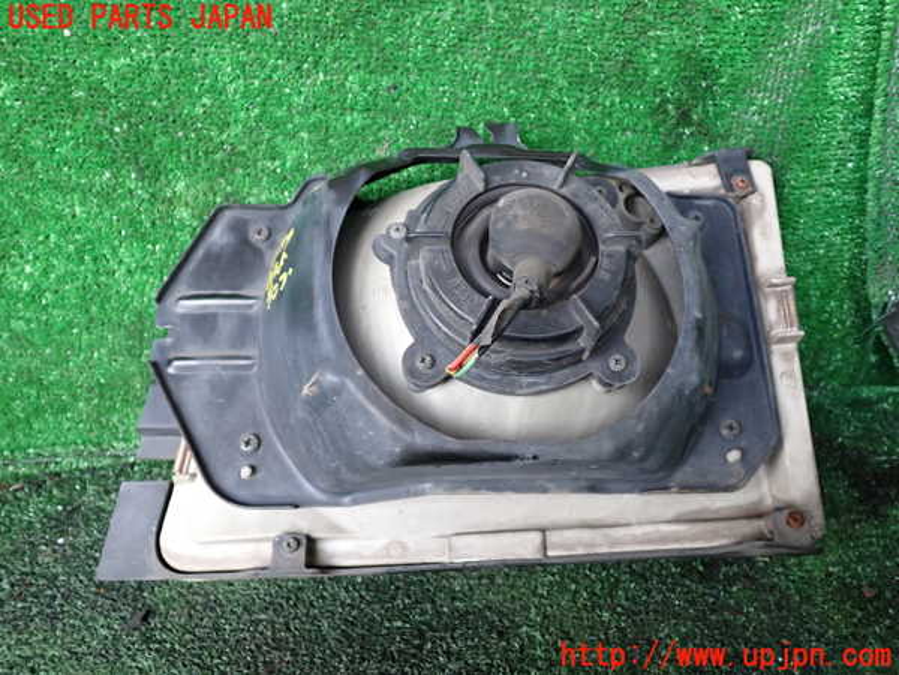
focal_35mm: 30
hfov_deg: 60.0
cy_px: 338
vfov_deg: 46.8
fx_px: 779
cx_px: 450
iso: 500
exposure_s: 1/30
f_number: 2.3
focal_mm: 5.4
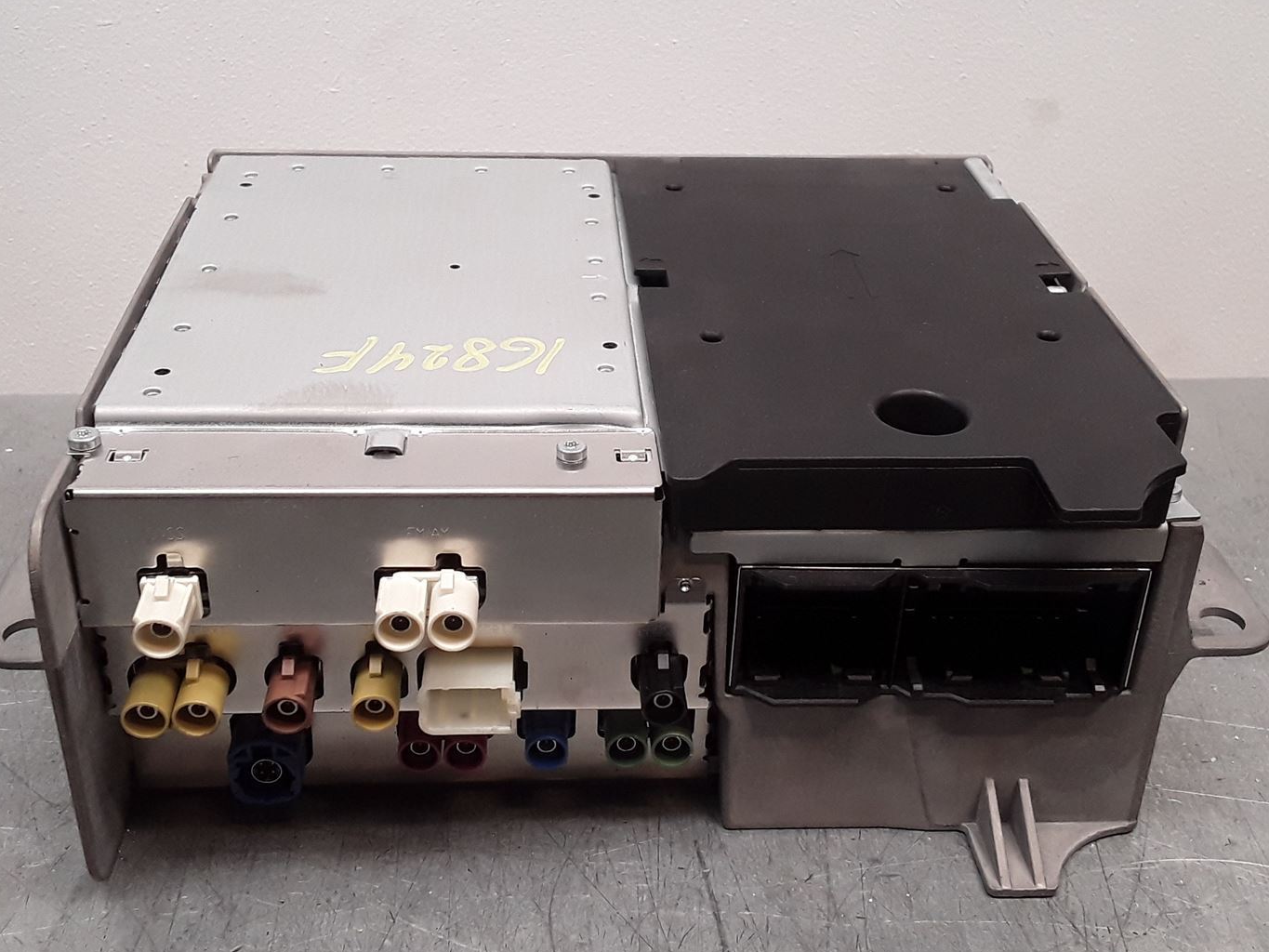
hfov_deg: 44.8
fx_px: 1540
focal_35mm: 42
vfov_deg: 34.3
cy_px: 452
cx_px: 601
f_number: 1.9
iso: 100
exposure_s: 1/129
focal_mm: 2.91
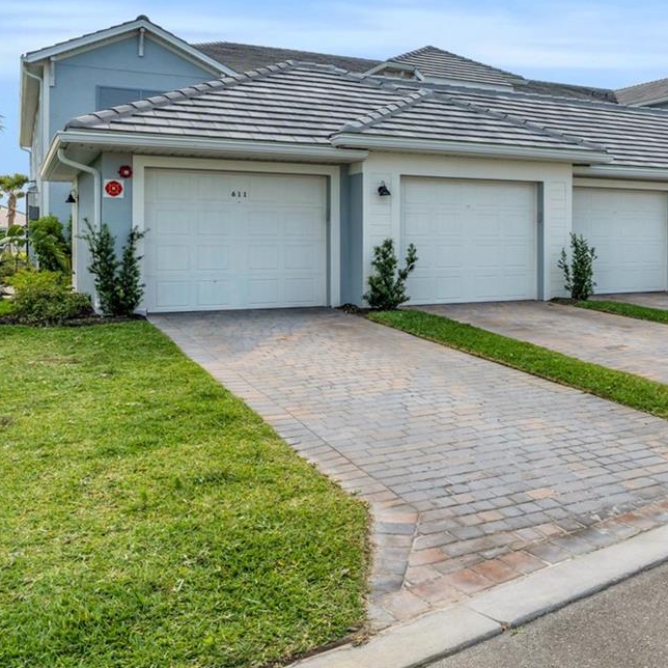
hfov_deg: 40.5
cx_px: 601
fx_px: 830
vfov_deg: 43.4
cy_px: 242
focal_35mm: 38
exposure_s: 1/500
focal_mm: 18
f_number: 9
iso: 200
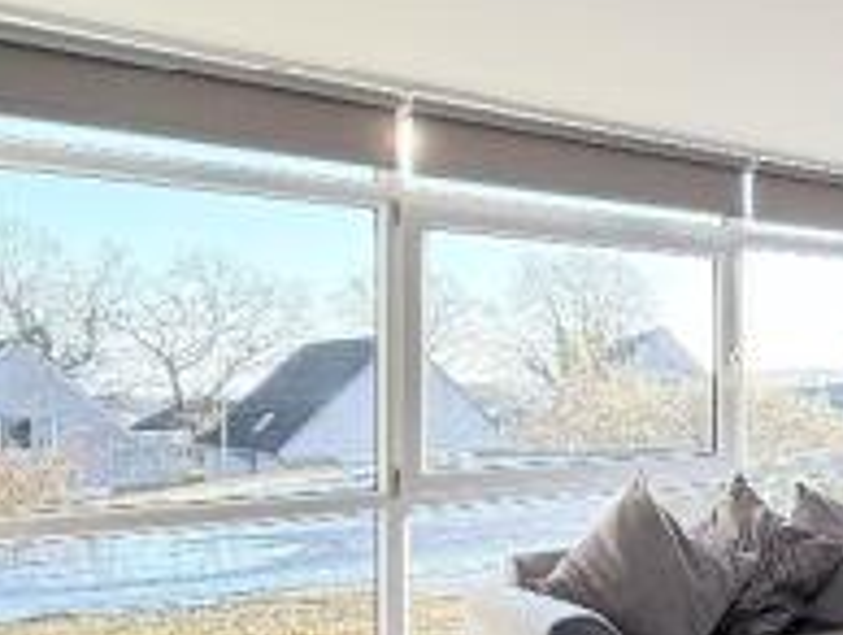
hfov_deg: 32.3
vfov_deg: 34.3
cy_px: 376
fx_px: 1024
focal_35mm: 42
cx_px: 1123
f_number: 2.2
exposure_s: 1/99
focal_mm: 2.22
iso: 80
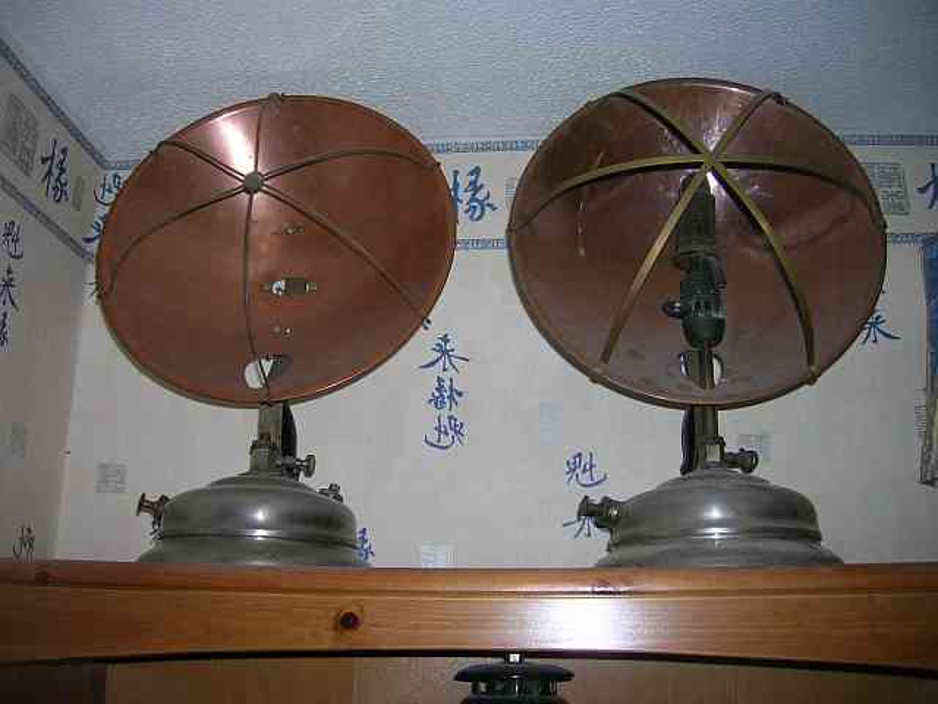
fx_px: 921
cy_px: 352
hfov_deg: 54.0
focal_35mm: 34
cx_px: 469
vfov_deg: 41.8
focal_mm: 5.7
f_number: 2.9
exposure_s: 1/60.1
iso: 50
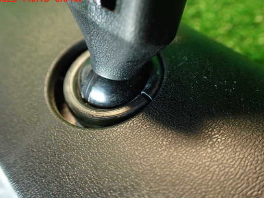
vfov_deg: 40.7
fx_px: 267
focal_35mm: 35
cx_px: 138
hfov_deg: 52.6
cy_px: 101
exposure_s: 1/30
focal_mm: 5.79
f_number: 2.4
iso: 500
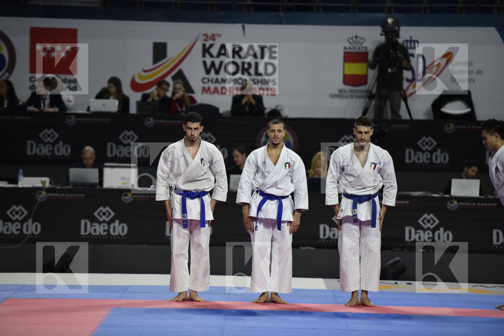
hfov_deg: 10.3
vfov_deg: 6.9
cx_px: 252
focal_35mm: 200
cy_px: 168
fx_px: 2800
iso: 800
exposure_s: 1/800
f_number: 2.8
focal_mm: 200
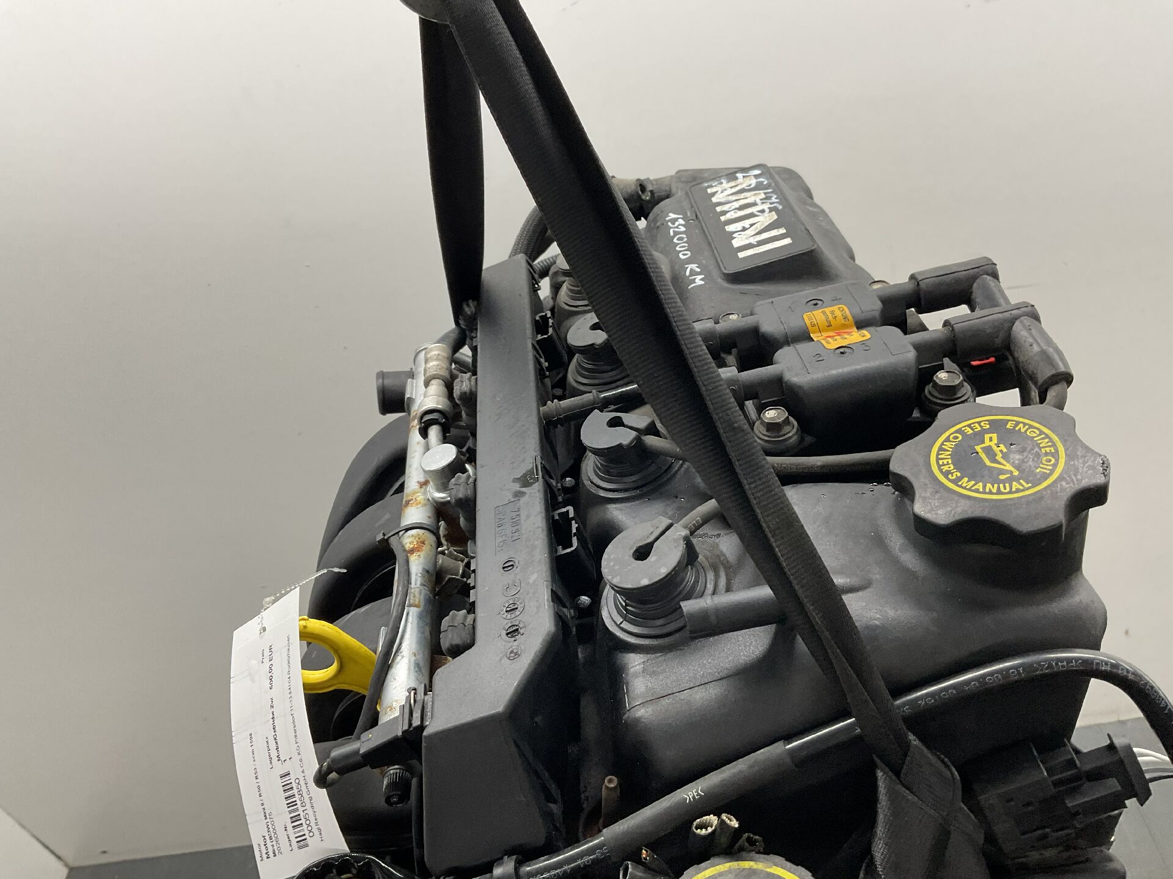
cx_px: 586
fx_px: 983
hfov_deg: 61.7
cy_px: 440
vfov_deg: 48.2
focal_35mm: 29
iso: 50
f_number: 1.8
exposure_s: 1/100
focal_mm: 3
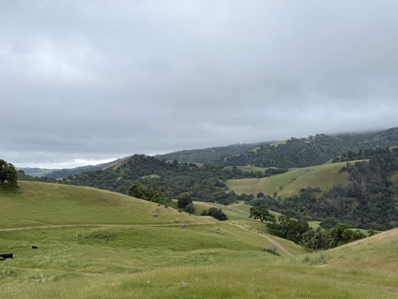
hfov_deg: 50.1
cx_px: 204
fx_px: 425
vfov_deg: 38.2
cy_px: 199
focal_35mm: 37
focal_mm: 6.76
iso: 80
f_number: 1.78
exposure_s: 1/2370
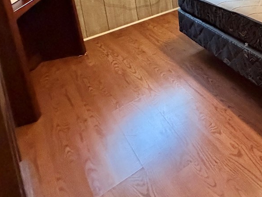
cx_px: 301
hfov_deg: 38.6
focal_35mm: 38
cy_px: -61
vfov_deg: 29.9
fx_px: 288
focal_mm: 2.22
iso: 640
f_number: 2.2
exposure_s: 1/60
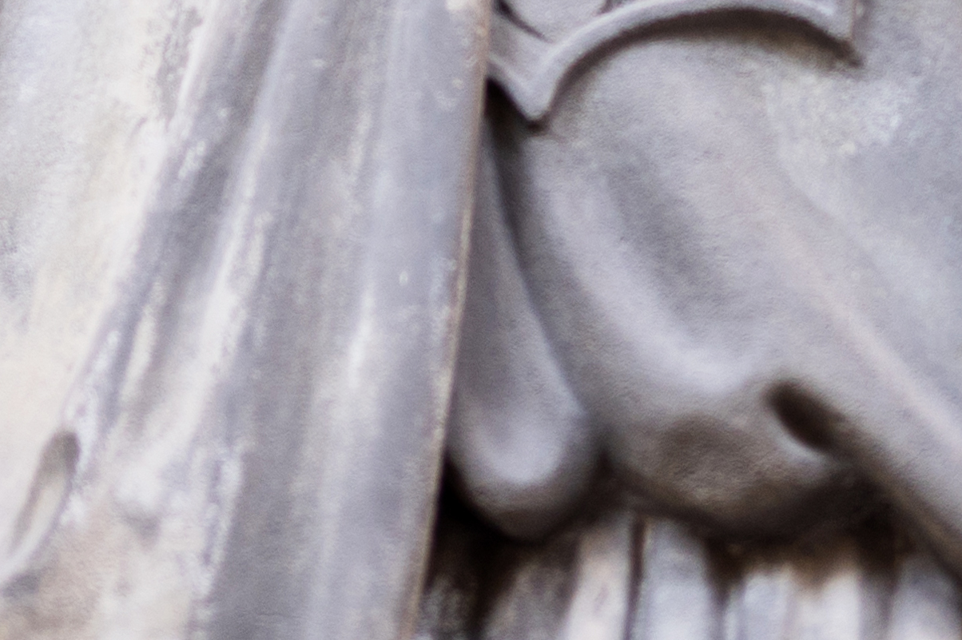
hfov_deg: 10.2
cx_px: 452
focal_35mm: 201
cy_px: -542
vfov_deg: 6.7
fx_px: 5367
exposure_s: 1/400
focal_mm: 40
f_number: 2
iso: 100
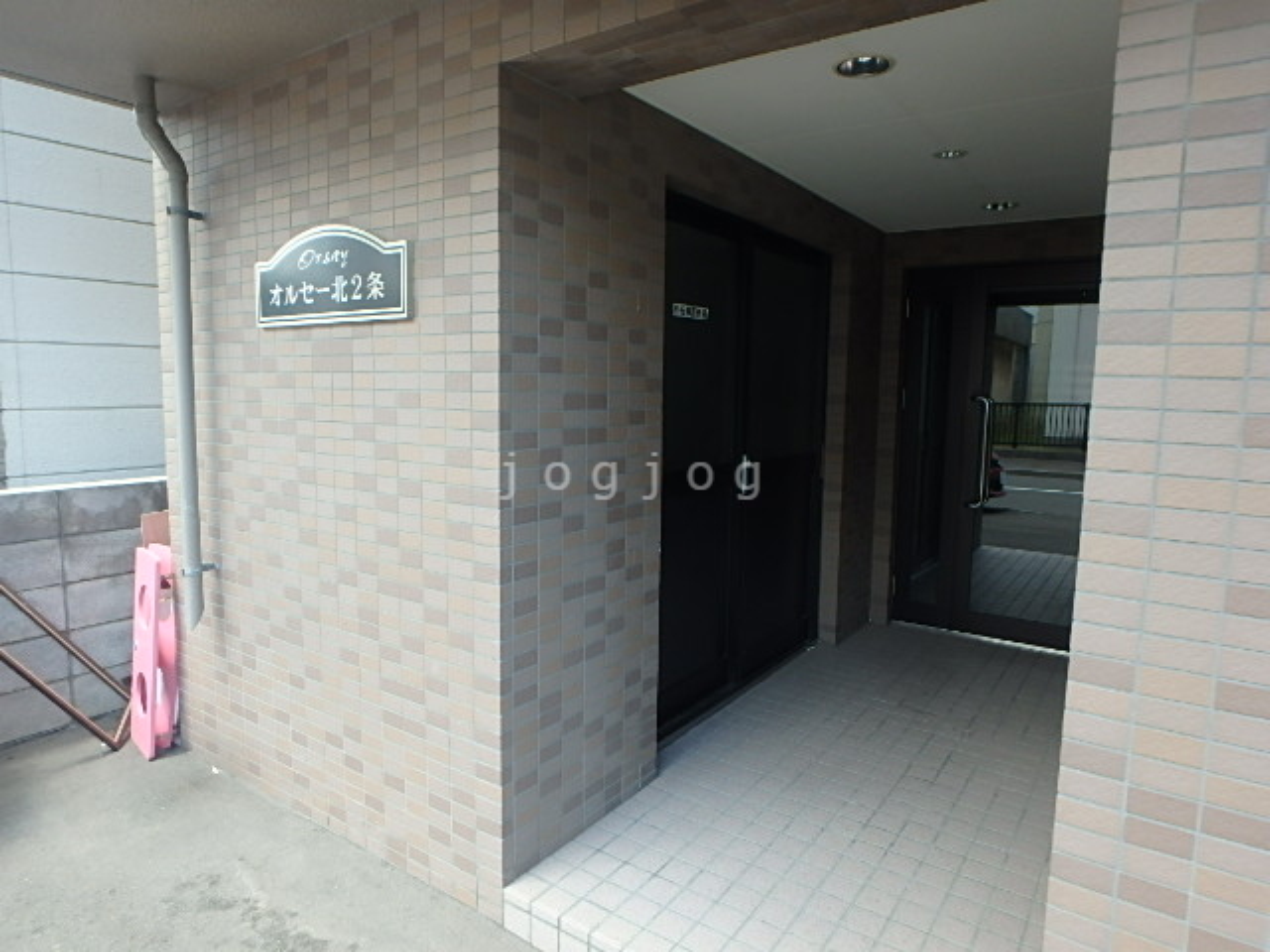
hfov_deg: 79.0
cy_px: 476
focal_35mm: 21
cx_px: 635
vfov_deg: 63.4
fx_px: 770
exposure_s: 1/125
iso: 125
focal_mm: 3.7
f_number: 3.5
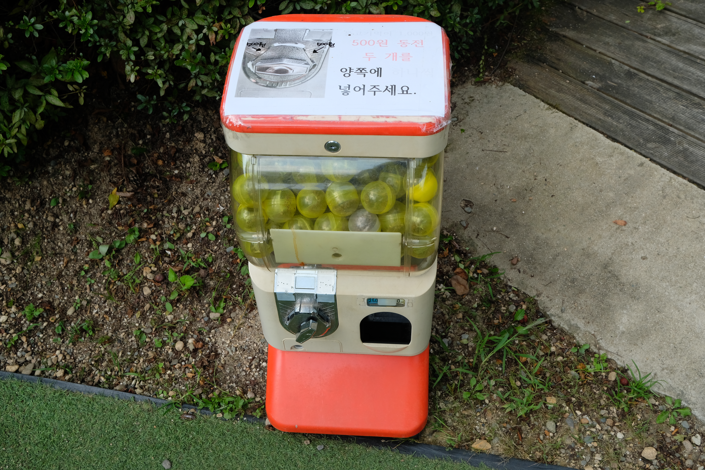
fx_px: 685
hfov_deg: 54.4
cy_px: 235
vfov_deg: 37.9
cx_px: 352
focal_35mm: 35
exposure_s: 1/250
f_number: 8
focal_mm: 23
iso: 400
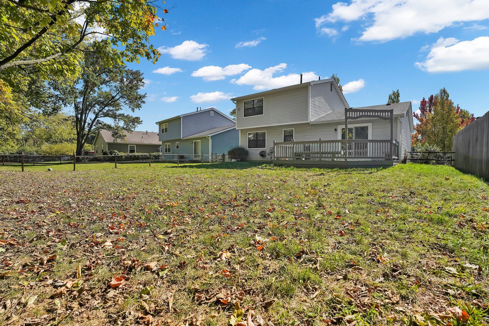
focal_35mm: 16
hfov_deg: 96.7
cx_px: 244
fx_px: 217
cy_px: 163
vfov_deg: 73.7
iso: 640
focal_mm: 16
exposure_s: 1/2500
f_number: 6.3
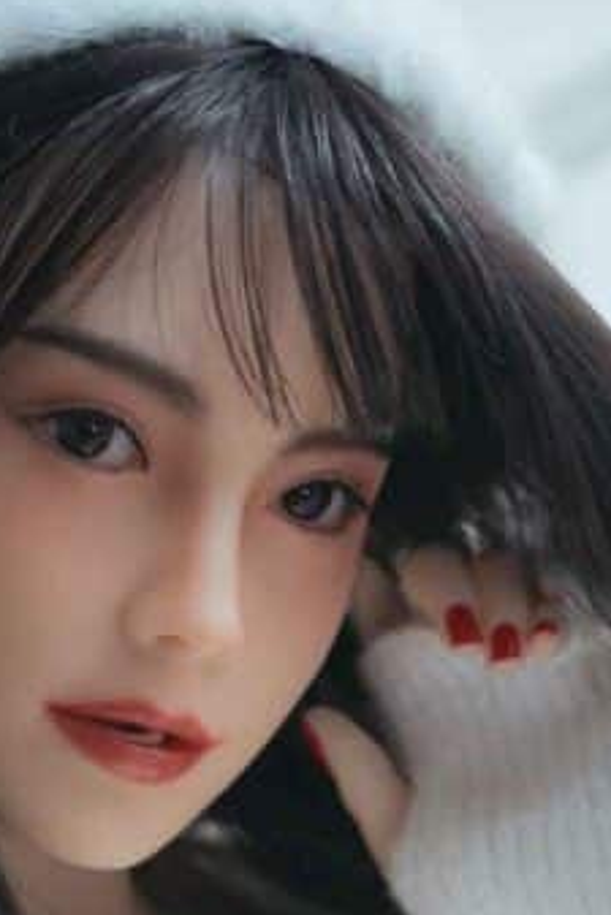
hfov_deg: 8.3
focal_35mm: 166
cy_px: 1026
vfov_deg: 12.2
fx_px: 4221
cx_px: 186
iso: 200
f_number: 2.8
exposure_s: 1/125
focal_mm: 70
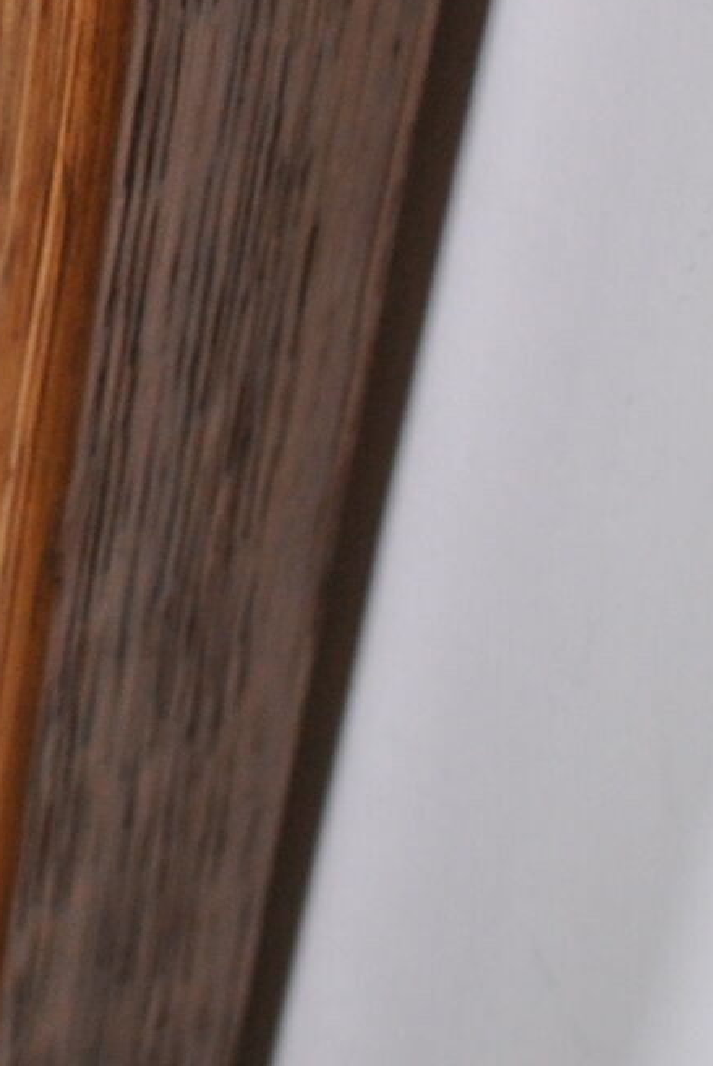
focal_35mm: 159
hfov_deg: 8.4
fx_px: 4713
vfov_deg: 12.5
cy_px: -360
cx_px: -438
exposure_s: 1/80
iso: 200
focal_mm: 18
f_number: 4
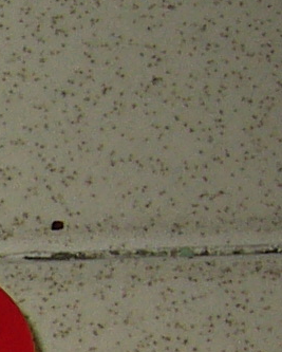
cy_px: 552
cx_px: -561
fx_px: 2188
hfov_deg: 6.7
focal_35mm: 210
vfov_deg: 8.9
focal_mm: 5.8
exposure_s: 1/160
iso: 100
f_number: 8
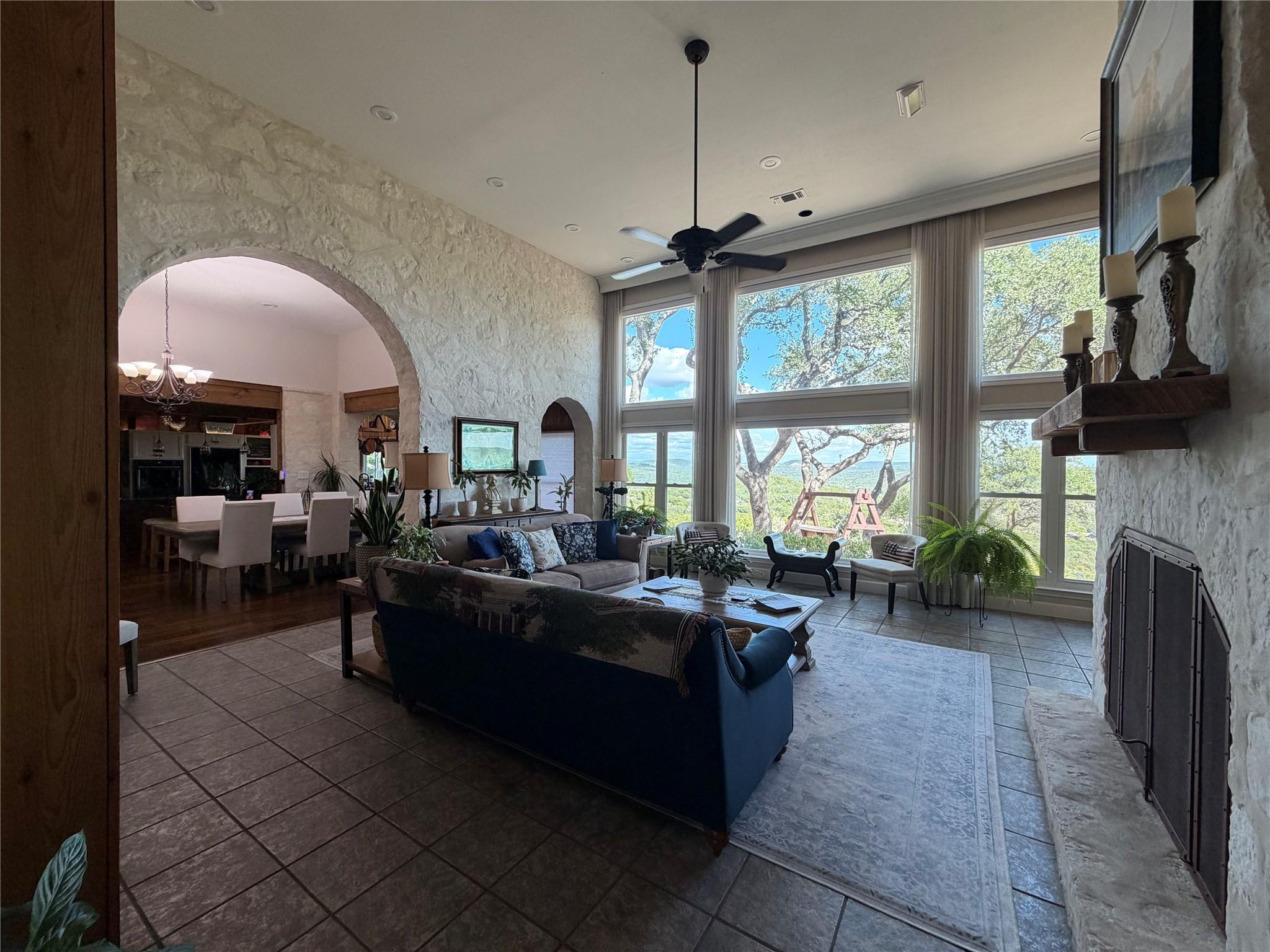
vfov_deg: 85.7
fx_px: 514
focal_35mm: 14
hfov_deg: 102.1
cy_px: 476
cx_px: 635
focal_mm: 2.22
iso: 125
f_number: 2.2
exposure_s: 1/120
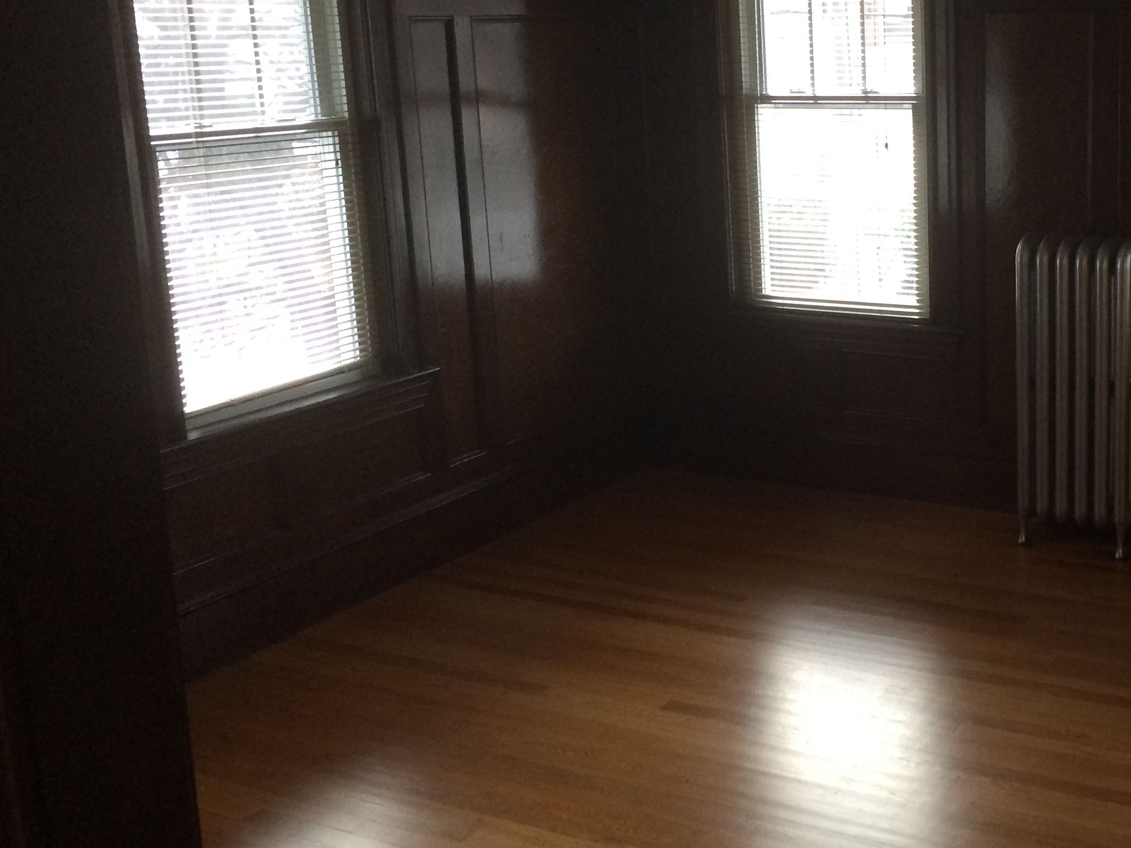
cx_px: 889
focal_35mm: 48
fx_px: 1568
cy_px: 354
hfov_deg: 38.3
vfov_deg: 30.2
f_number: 2.2
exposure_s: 1/30
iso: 160
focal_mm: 4.12
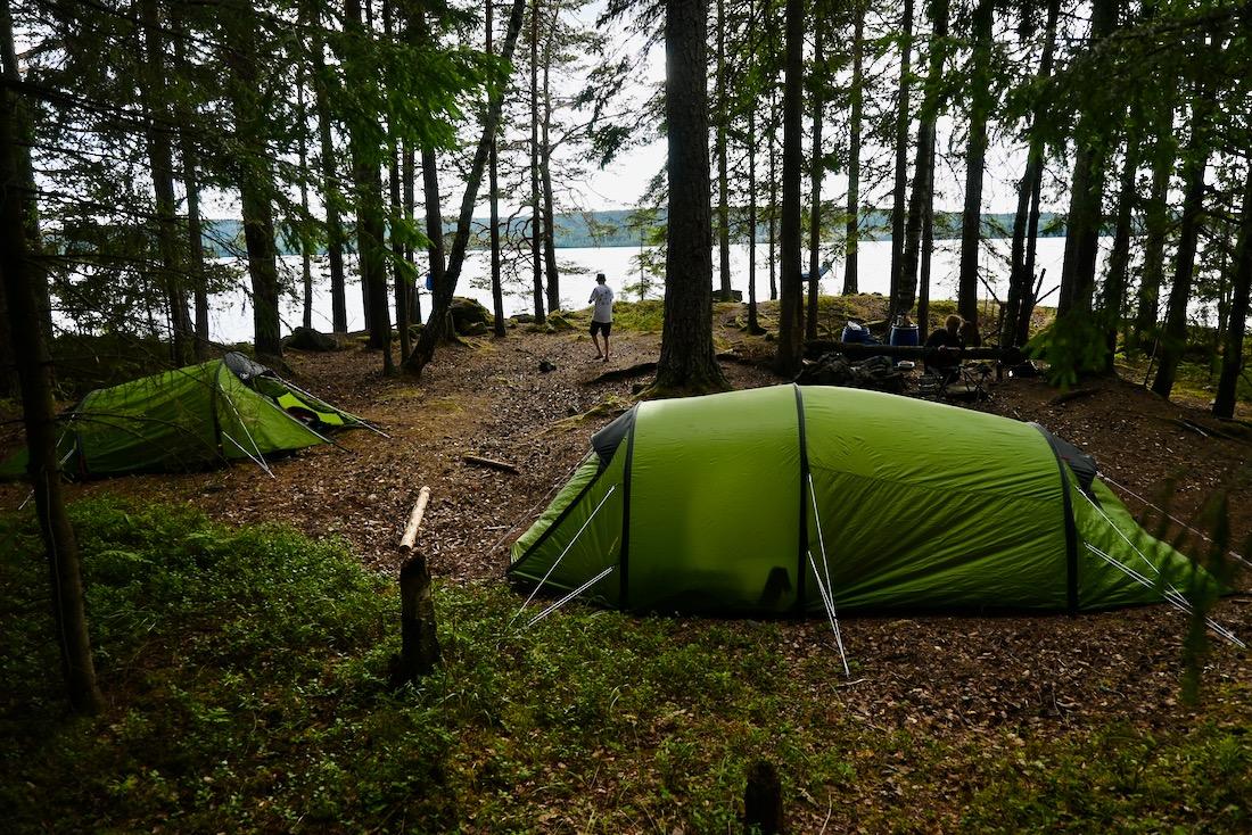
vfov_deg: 53.2
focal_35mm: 24
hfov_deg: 73.7
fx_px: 835
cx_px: 626
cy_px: 418
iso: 200
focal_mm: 16
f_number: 4.5
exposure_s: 1/250
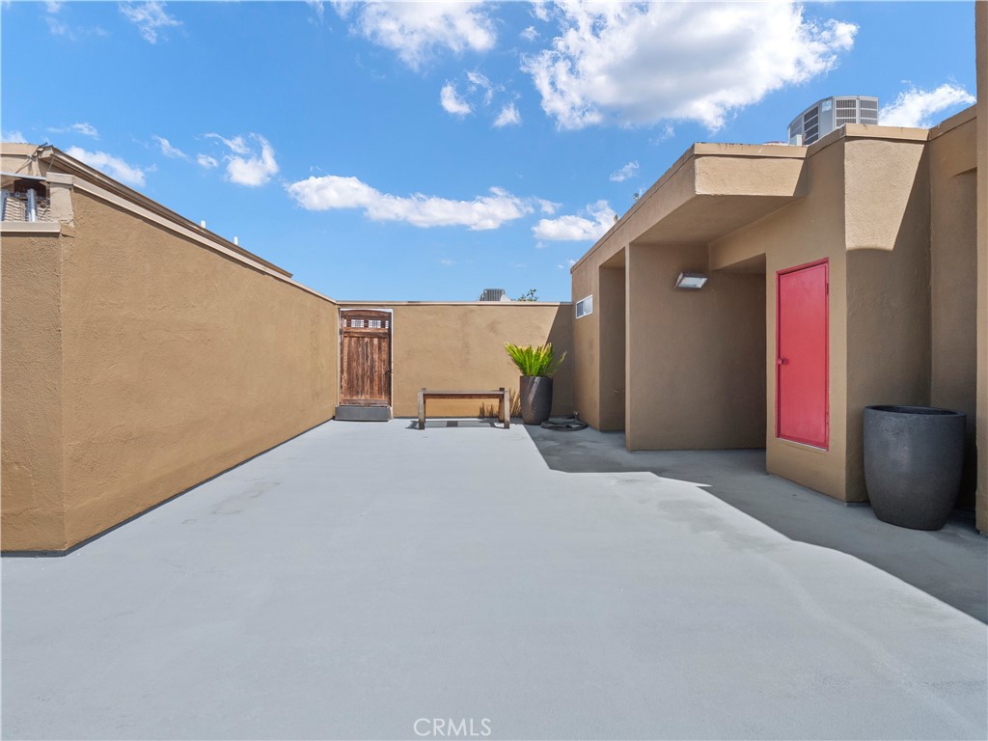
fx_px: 457
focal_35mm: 16
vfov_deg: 78.1
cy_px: 370
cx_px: 494
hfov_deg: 94.5
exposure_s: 1/200
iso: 200
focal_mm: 8
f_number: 8
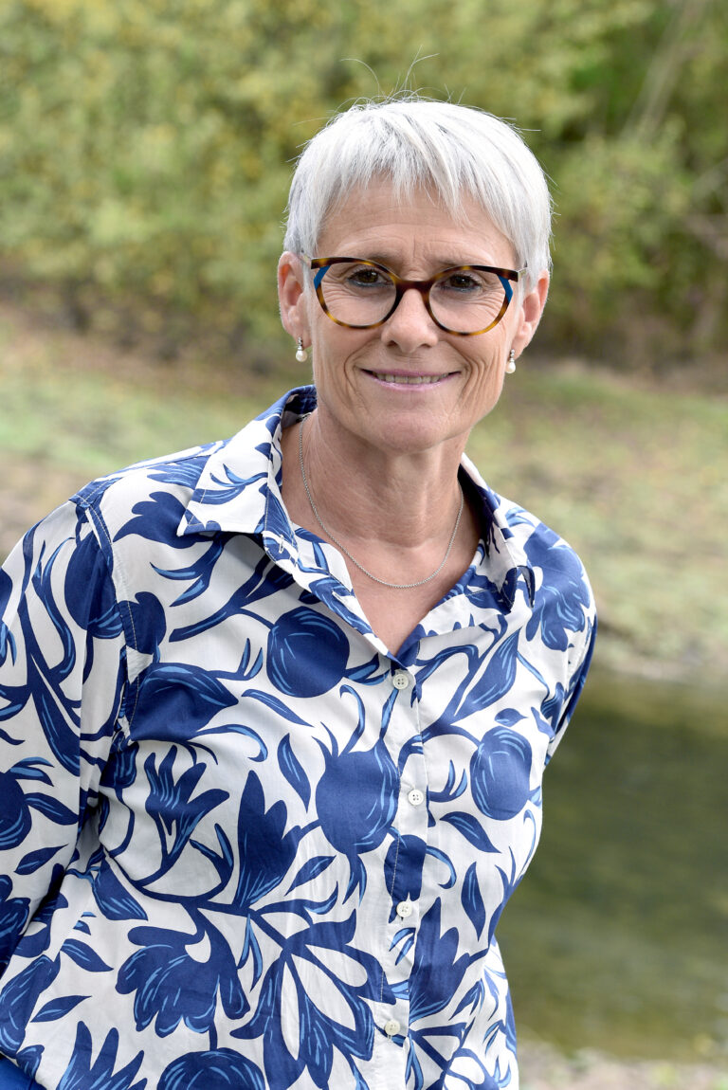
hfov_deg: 13.1
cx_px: 364
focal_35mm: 105
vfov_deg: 19.4
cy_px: 545
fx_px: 3181
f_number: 8
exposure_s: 1/125
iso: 400
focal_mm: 105
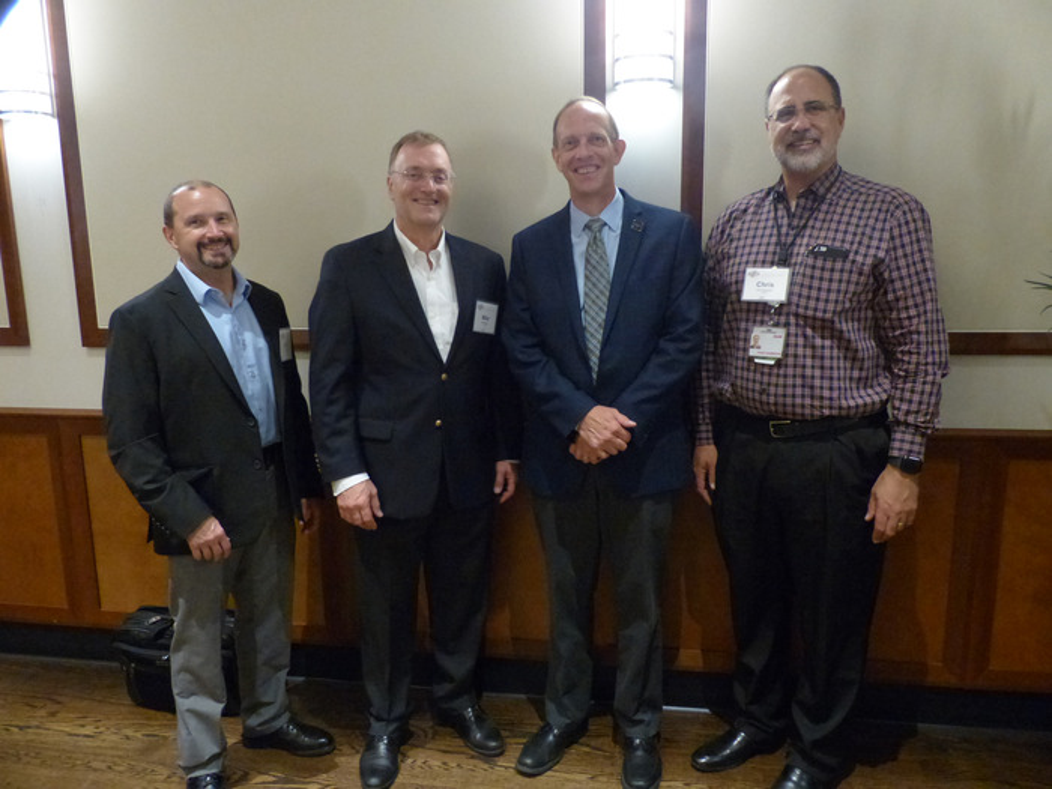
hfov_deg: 69.4
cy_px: 394
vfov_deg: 54.9
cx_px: 526
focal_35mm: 25
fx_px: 760
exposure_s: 1/13
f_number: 2.8
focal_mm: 4.5
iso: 800
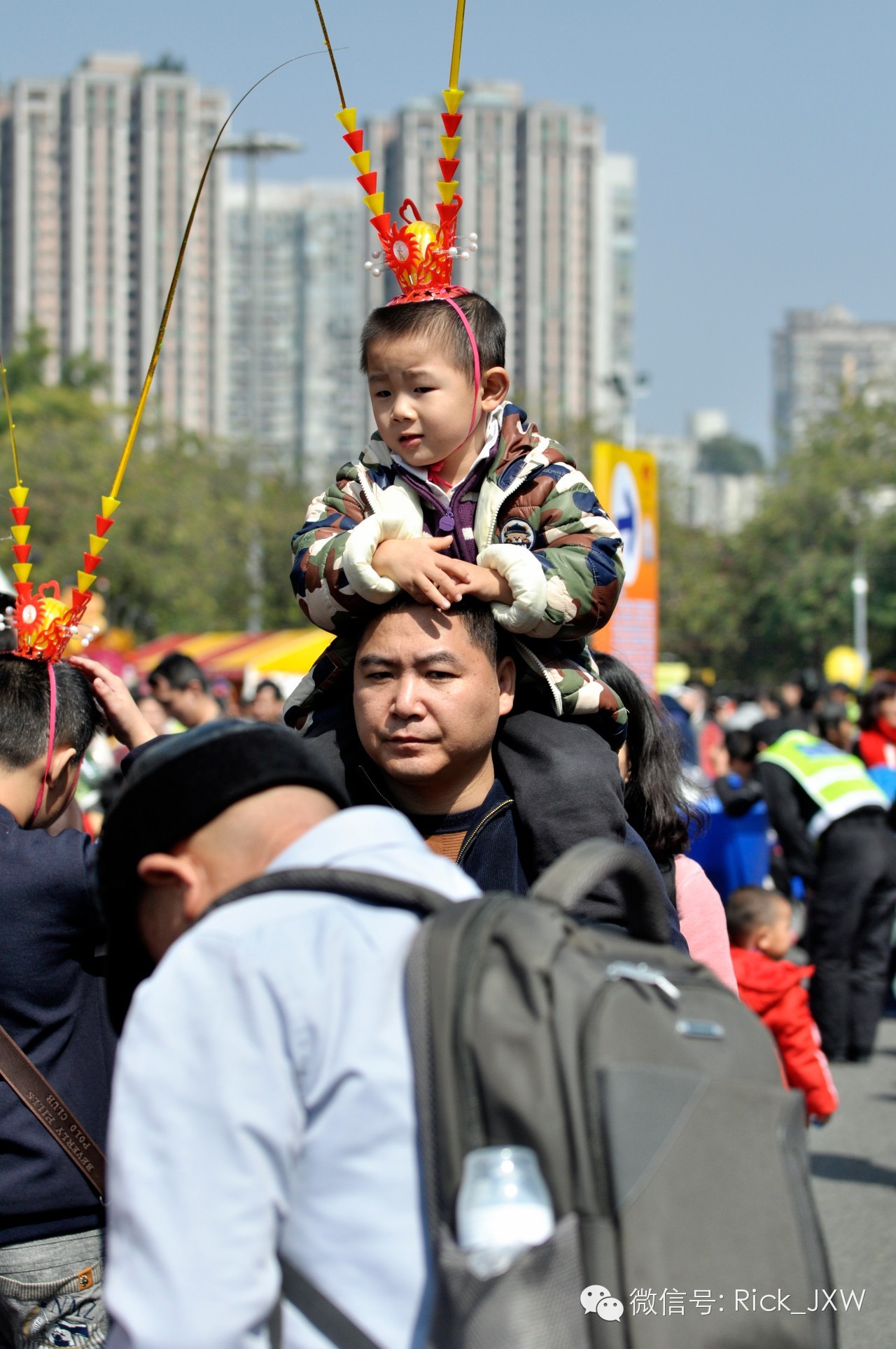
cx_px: 448
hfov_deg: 13.0
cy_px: 674
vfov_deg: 19.5
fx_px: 3930
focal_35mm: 105
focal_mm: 70
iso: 200
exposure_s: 1/3200
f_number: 4
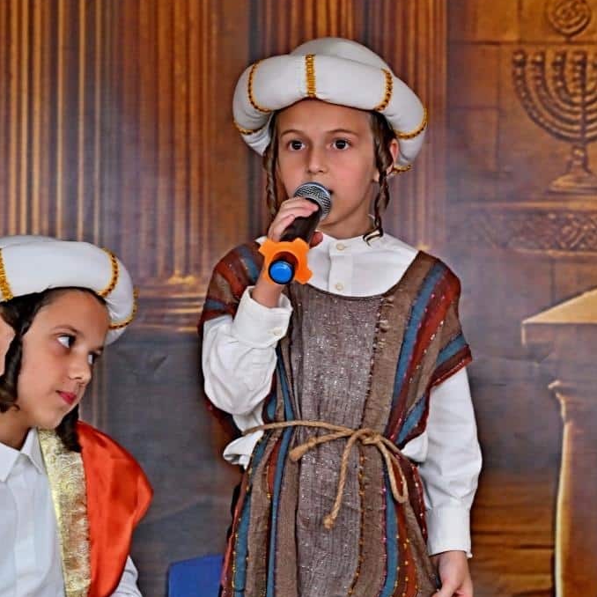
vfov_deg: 7.6
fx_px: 4507
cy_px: 313
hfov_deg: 7.6
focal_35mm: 231
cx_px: 299
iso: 1000
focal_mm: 120
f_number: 4
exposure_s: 1/160
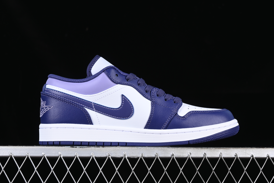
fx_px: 571
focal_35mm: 75
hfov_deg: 27.0
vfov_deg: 18.2
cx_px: 137
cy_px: 92
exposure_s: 1/60
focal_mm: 50
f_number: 7.1
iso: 160
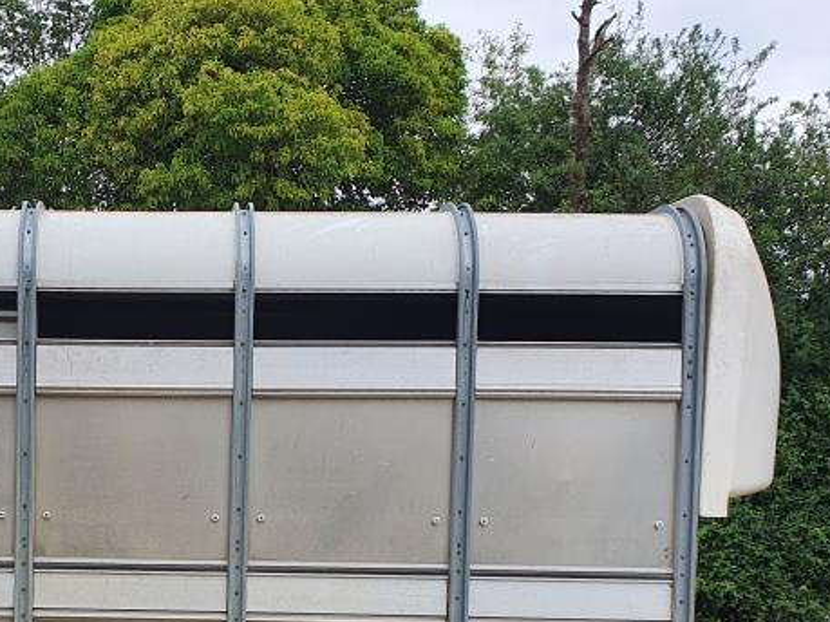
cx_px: 103
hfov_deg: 31.8
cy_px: 608
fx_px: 1390
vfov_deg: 24.2
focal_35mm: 58
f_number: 2.4
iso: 50
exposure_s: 1/998
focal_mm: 4.32
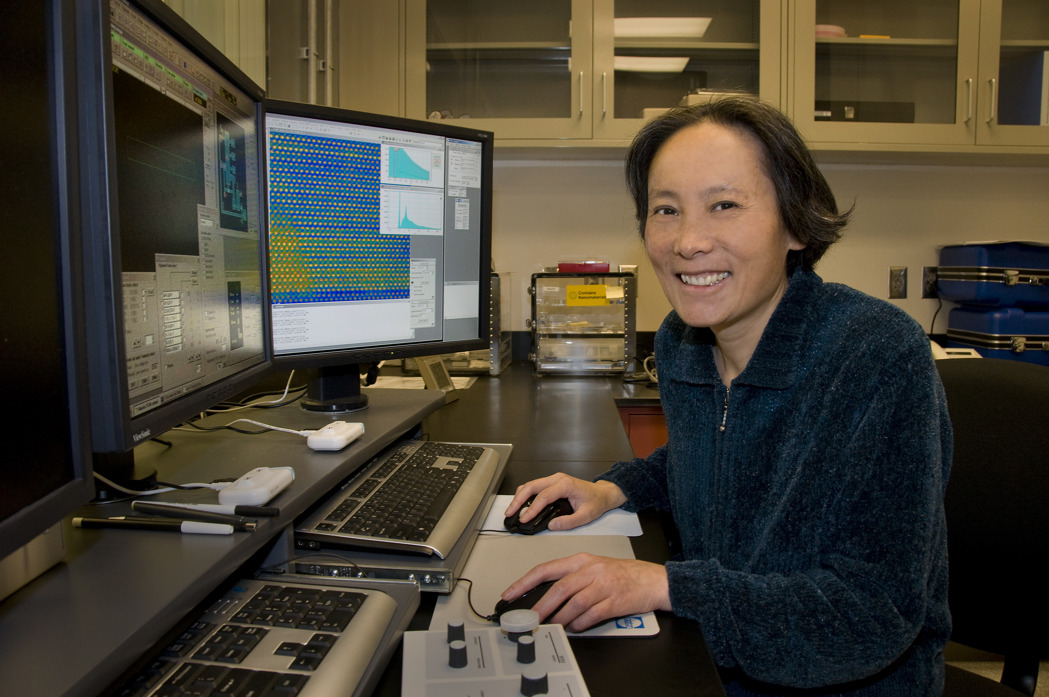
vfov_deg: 47.8
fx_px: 786
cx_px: 524
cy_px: 348
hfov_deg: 67.4
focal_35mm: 27
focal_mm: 18
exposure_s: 1/50
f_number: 5.6
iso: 500
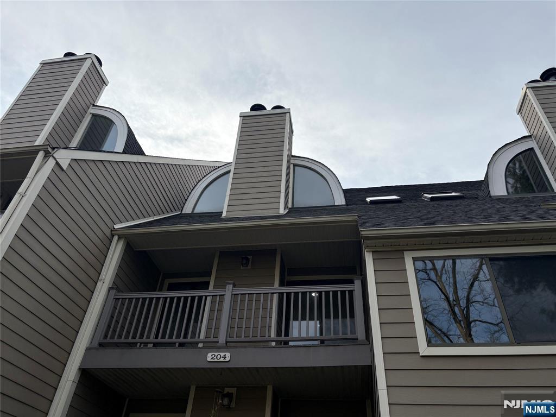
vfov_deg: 53.1
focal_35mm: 26
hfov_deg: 67.3
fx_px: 418
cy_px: 208
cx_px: 278
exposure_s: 1/4329
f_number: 1.6
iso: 50
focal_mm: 5.96
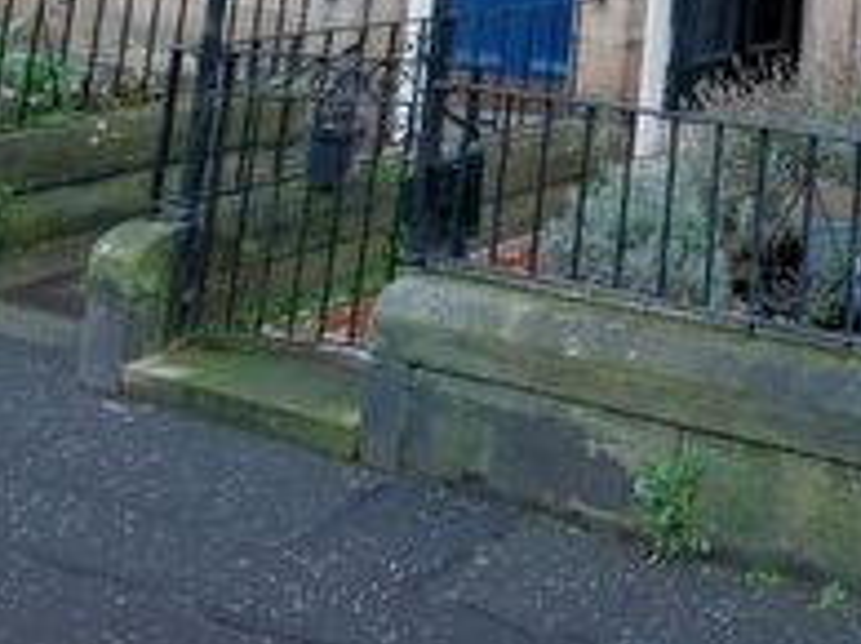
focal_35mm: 65
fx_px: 1615
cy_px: -500
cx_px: 1081
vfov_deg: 18.1
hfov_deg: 26.0
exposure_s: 1/60
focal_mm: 9
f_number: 4
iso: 320
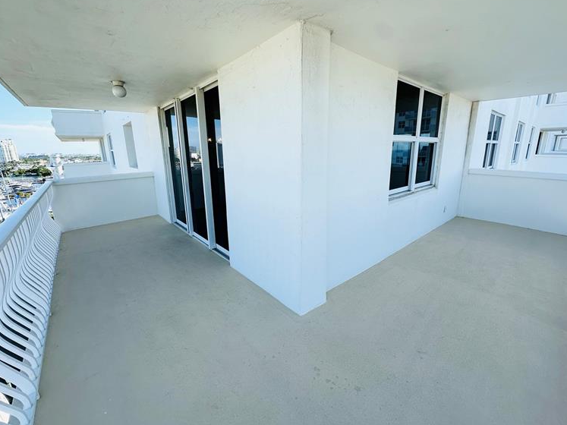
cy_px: 204
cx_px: 284
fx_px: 246
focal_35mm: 15
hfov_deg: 98.2
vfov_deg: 81.7
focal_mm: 2.22
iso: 40
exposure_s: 1/790
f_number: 2.2
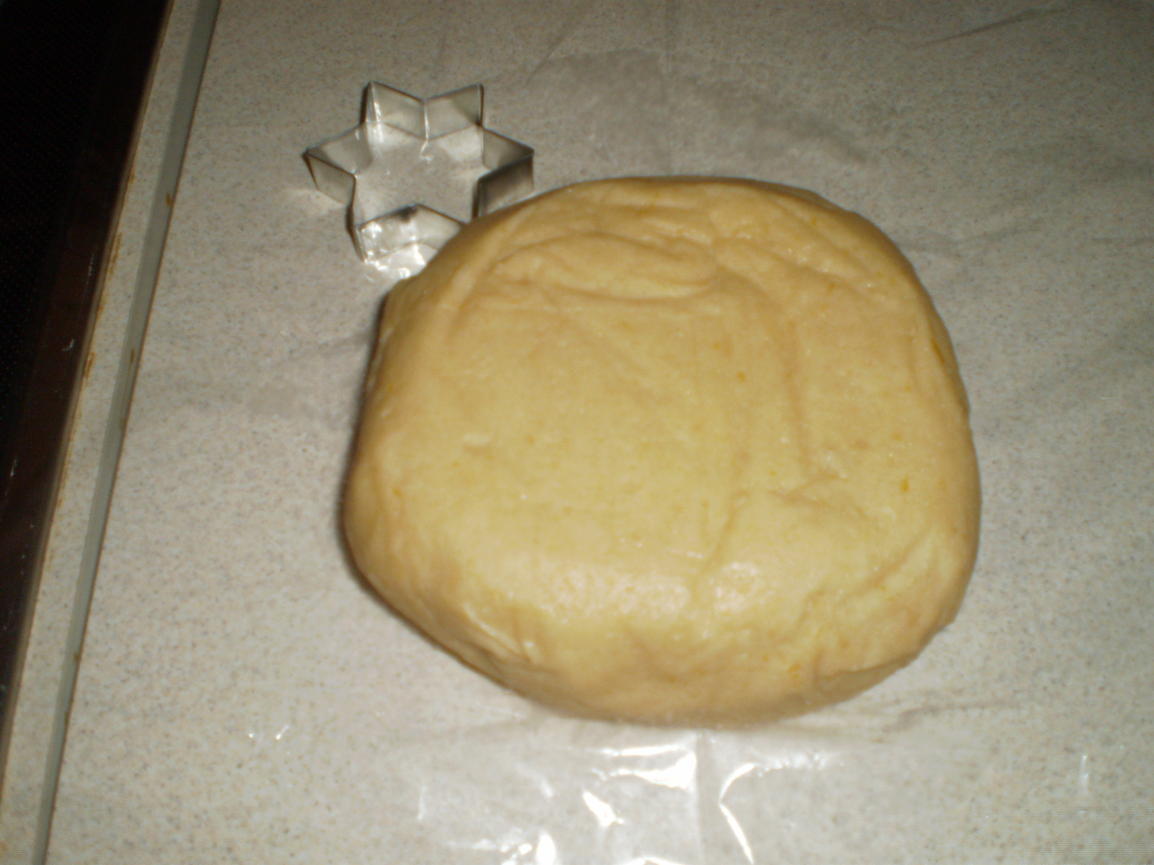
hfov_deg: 51.4
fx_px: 1200
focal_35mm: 36
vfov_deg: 39.7
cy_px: 432
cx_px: 577
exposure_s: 1/30
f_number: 3.1
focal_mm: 6.3
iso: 125
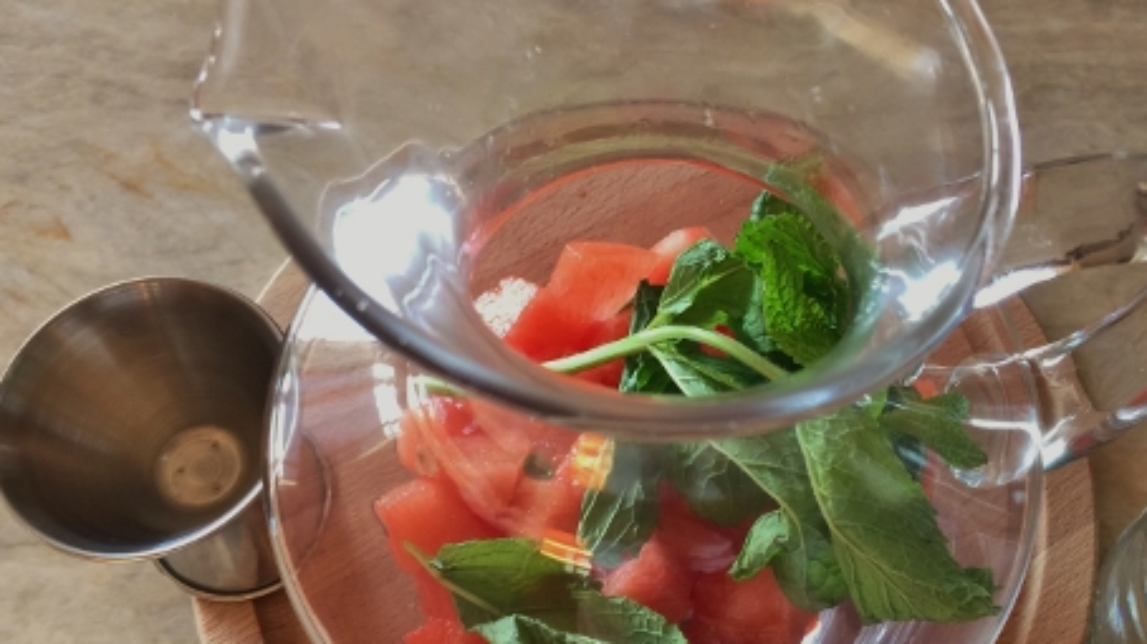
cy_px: 356
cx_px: 675
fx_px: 1186
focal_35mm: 39
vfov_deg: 30.4
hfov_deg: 51.4
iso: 32
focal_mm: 4.15
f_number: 2.2
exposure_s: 1/15
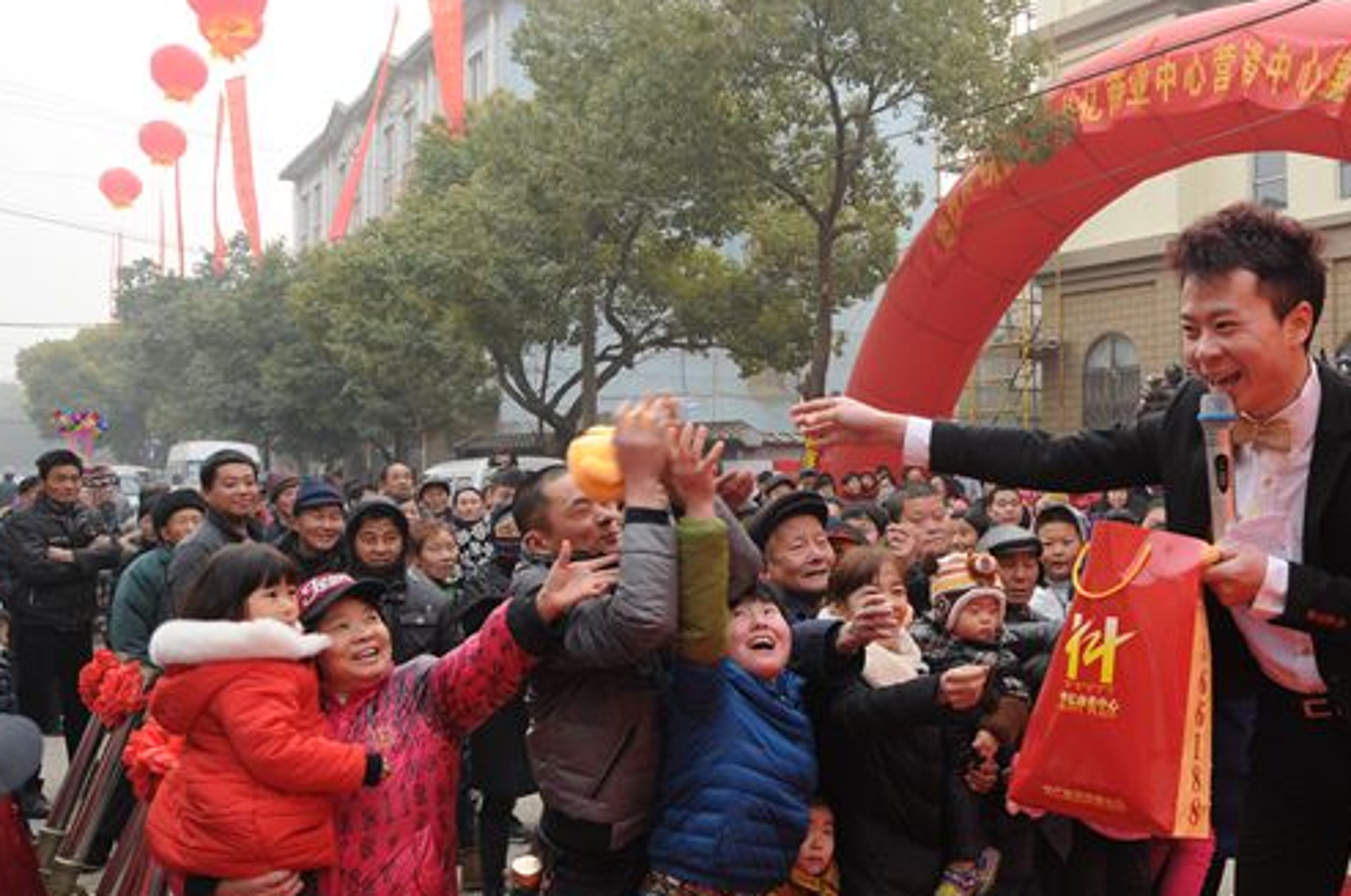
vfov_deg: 38.0
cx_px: 885
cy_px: 426
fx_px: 1299
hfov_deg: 54.0
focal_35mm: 35
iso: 200
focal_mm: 17
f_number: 6.3
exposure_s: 1/160
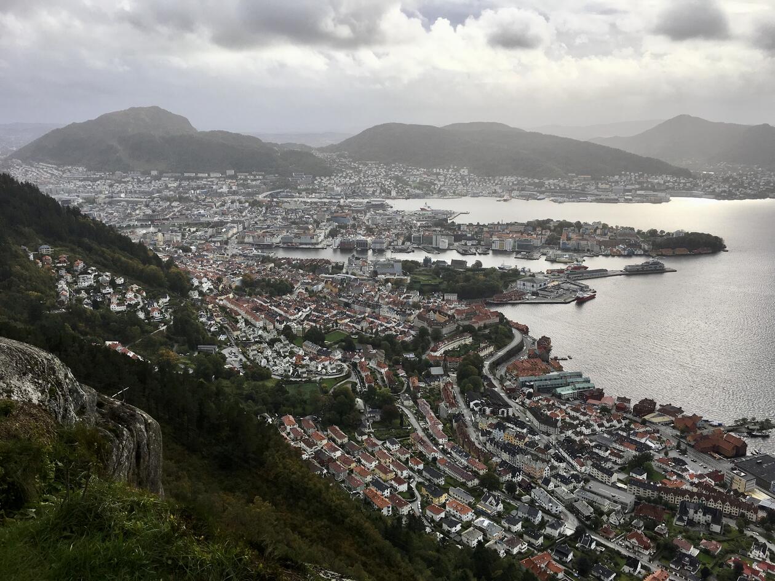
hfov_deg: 61.7
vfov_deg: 48.2
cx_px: 388
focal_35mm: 29
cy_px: 290
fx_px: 649
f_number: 2.2
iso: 25
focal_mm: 4.15
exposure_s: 1/793
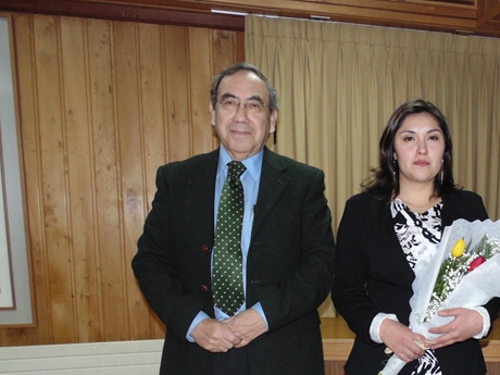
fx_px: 621
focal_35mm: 43
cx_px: 425
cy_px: 305
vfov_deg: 32.6
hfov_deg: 41.3
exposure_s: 1/30
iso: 200
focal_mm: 4
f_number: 3.1
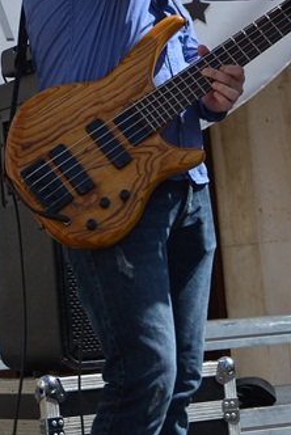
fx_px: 2033
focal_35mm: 168
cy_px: -37
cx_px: 88
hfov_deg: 8.2
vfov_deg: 12.0
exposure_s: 1/1250
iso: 400
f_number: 9
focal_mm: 62
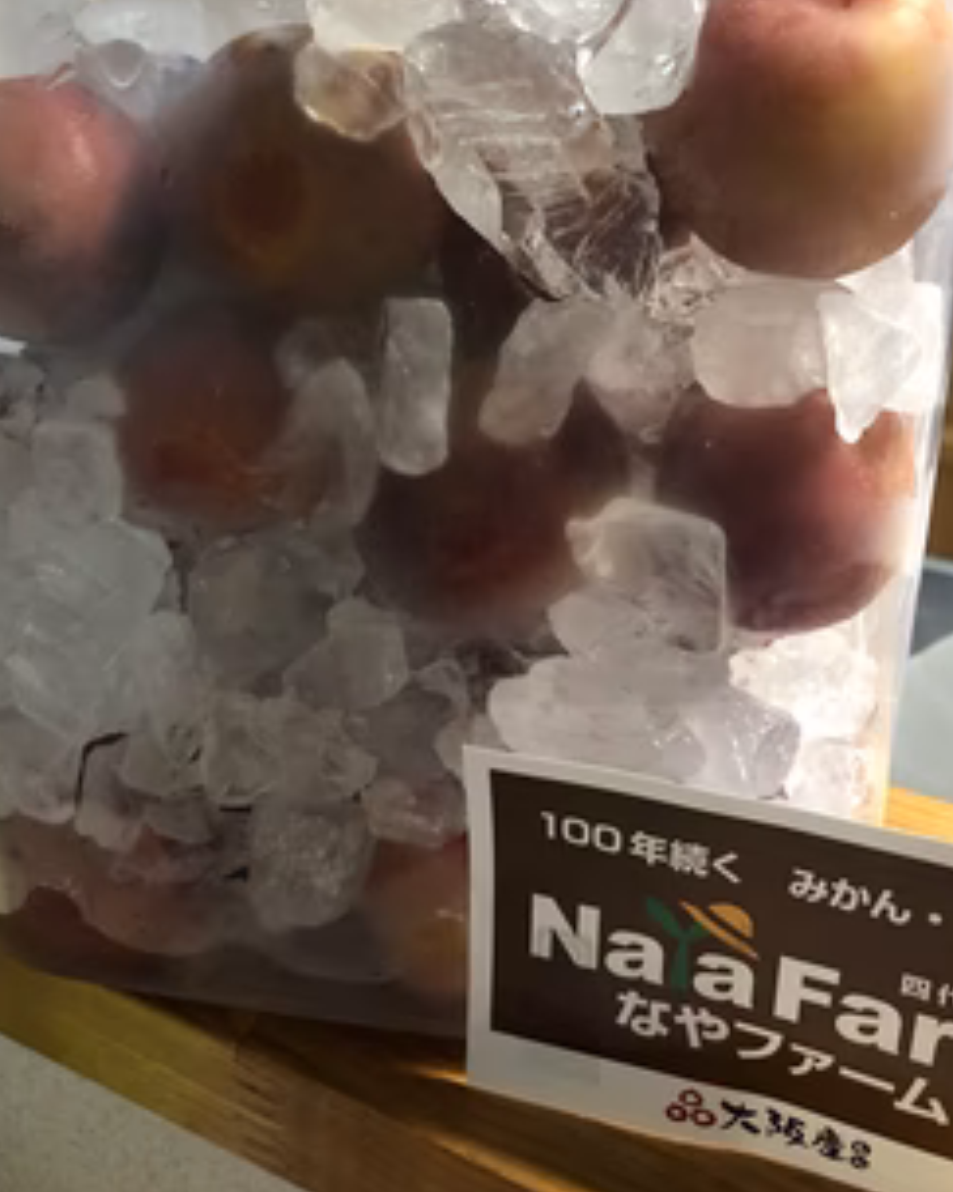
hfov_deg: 41.1
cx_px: 498
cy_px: 420
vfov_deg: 49.6
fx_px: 1270
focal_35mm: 36
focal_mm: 3.99
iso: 80
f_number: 1.8
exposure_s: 1/15
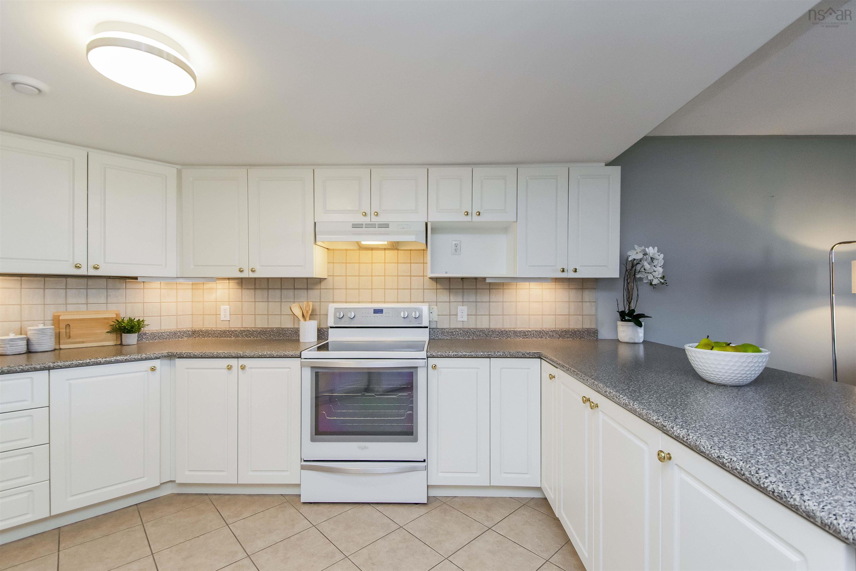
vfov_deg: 77.3
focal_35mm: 15
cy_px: 286
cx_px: 428
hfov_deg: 100.4
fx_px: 357
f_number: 6.3
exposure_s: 1/100
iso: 800
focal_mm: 10
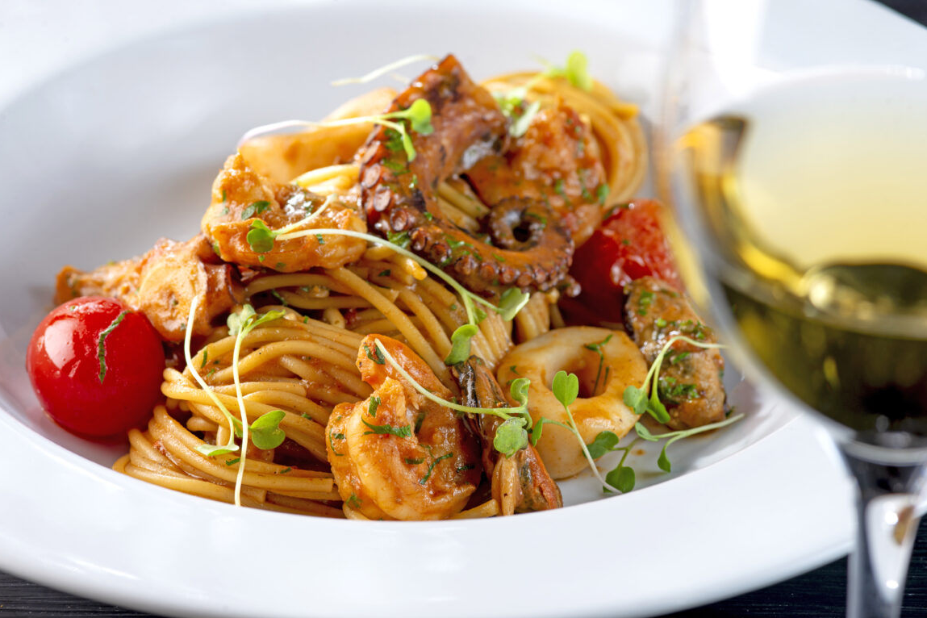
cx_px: 461
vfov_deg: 12.8
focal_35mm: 107
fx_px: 2755
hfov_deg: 19.1
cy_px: 314
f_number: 10
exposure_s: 1/125
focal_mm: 105
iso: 100
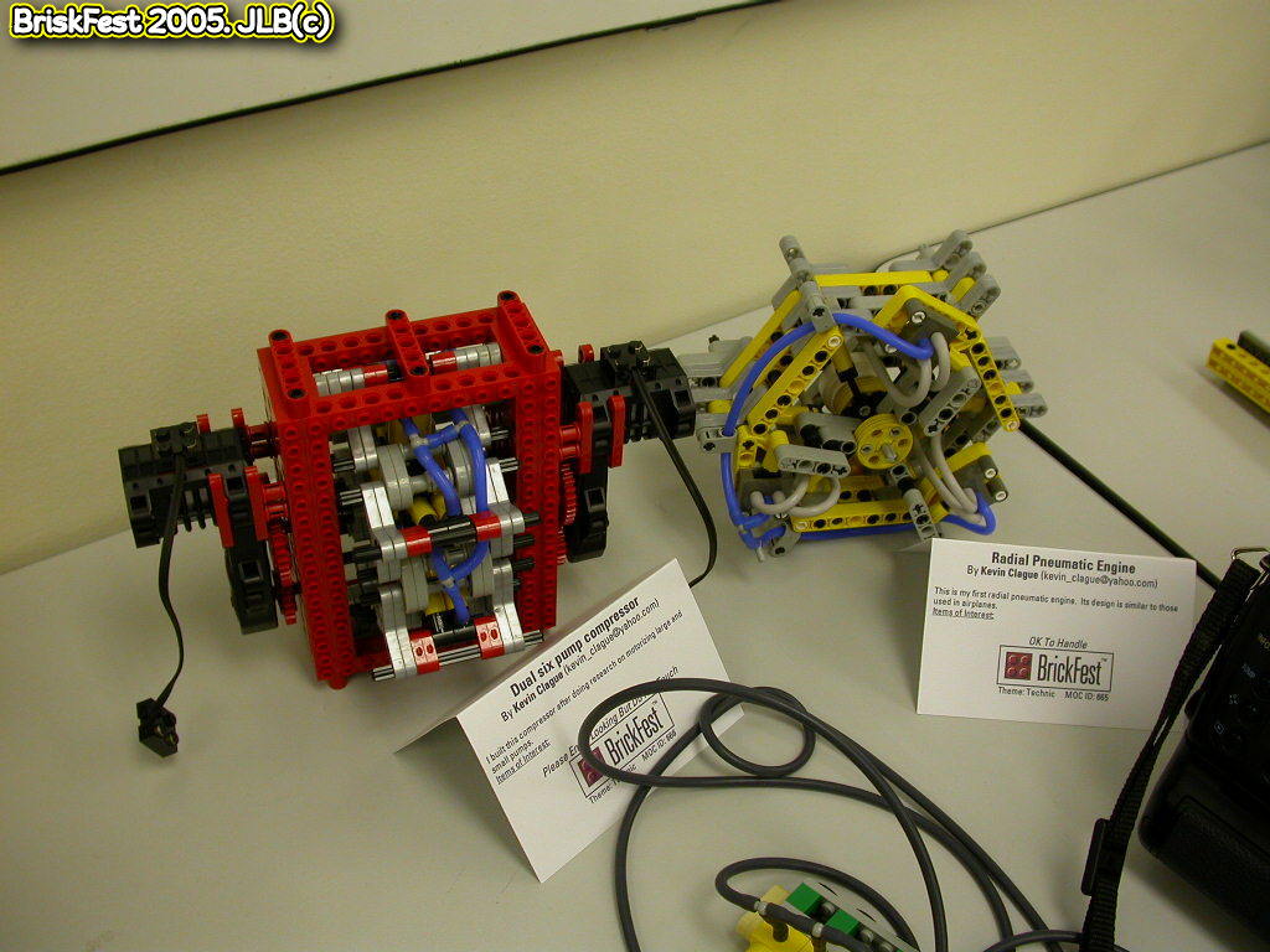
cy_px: 476
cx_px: 635
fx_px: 1394
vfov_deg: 37.7
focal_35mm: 38
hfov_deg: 49.0
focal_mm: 7.85
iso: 100
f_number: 3
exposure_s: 1/47.9
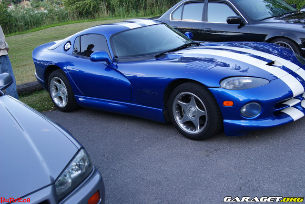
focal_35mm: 42
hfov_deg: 46.4
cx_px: 152
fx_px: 356
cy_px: 102
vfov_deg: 32.0
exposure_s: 1/60
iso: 100
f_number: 5
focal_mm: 28
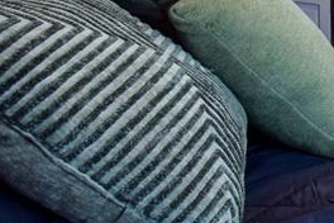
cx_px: 634
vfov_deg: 20.7
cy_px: 8
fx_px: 593
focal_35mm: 64
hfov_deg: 20.1
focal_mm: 11
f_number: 13
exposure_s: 1/6
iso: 320
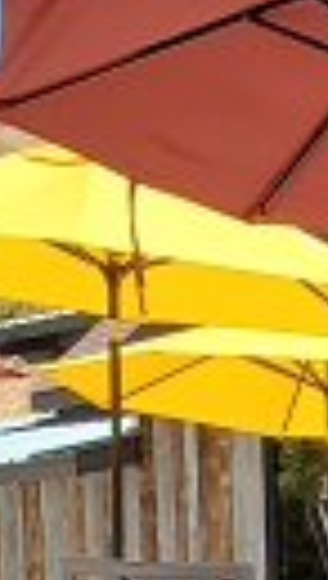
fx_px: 2247
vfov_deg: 12.5
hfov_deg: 7.4
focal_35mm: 146
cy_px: 1232
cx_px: 984
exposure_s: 1/459
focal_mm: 4.3
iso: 50
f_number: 2.4
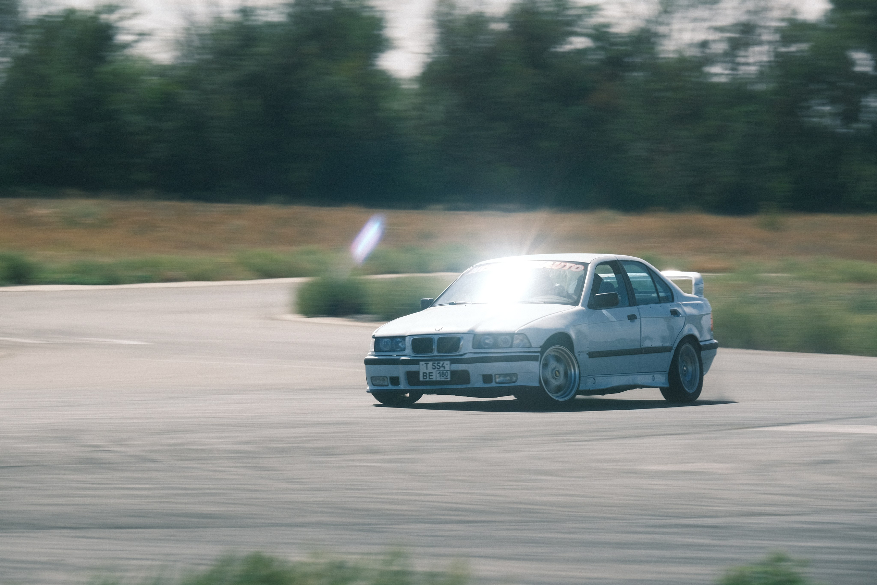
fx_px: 6699
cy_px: 292
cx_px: 438
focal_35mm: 275
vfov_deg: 5.0
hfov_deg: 7.5
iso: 160
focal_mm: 183.1
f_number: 8
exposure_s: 1/60
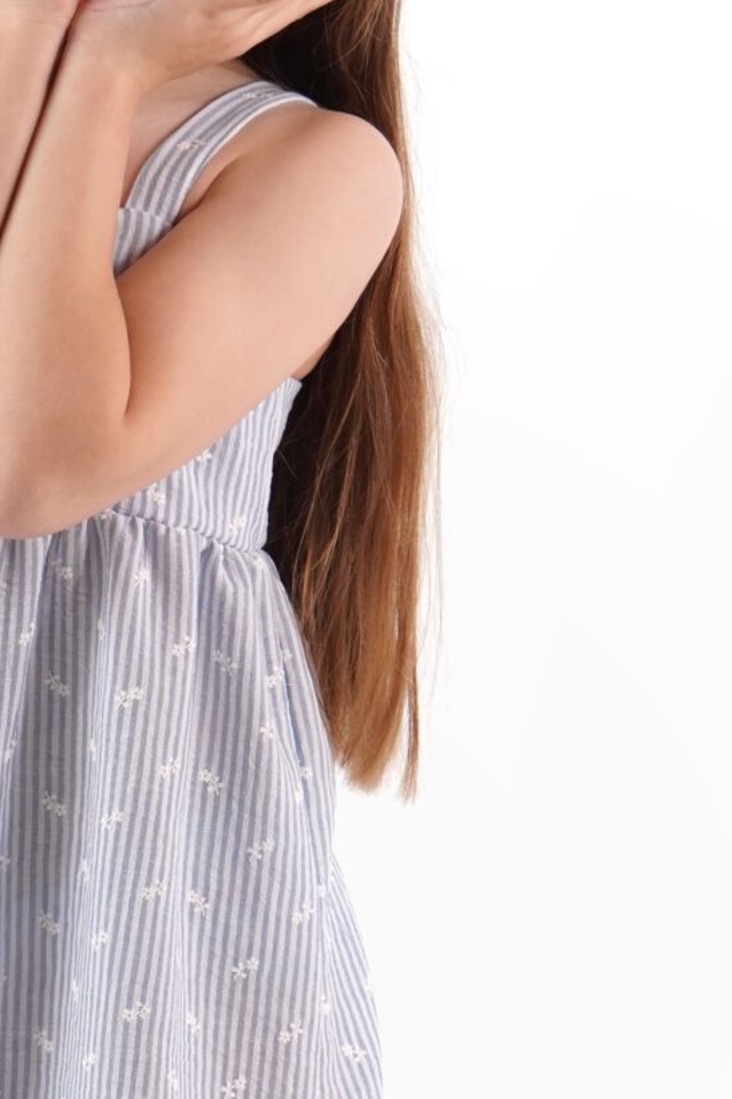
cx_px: 122
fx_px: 7139
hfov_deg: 5.9
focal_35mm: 234
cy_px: 938
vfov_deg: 8.8
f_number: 5.6
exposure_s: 1/160
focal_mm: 50
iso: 250
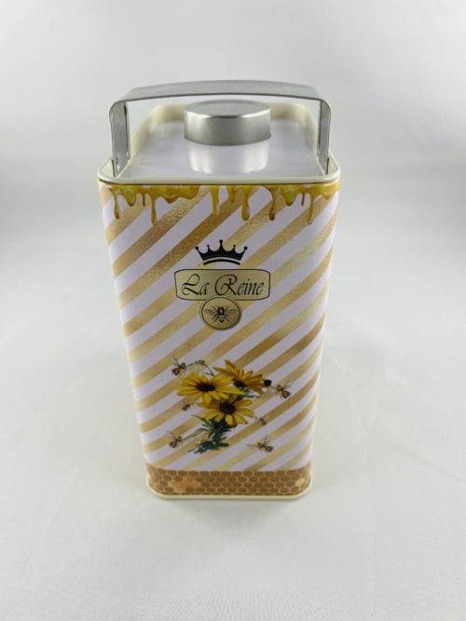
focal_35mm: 26
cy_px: 310
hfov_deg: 53.0
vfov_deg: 67.3
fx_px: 467
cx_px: 233
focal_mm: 4.25
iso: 50
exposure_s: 1/100
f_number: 1.8
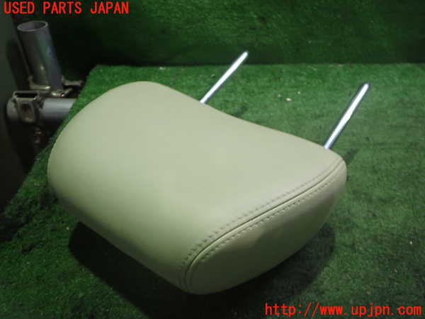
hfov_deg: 60.0
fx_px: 368
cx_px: 212
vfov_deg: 46.8
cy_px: 160
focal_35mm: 30
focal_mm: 5.4
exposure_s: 1/30
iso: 500
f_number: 2.3
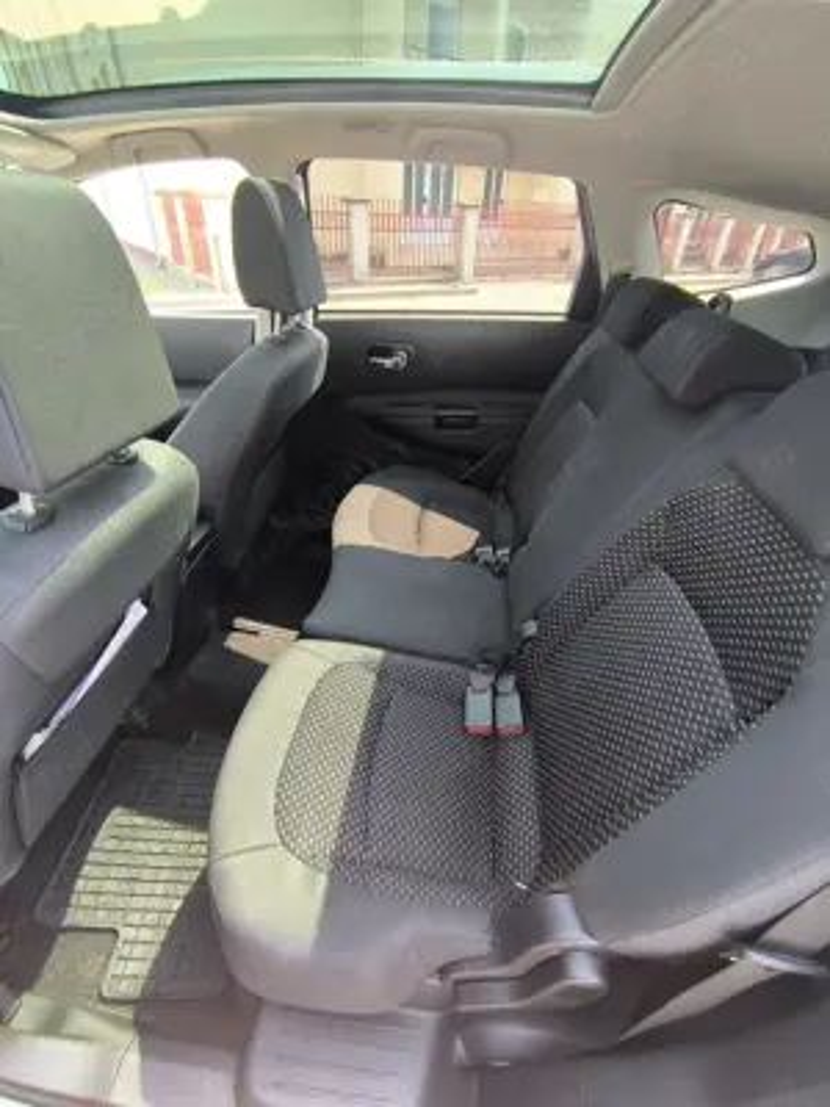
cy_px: 554
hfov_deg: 78.1
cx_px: 415
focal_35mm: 16
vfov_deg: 94.5
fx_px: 512
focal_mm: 1.65
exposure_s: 1/100
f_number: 2.2
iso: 80
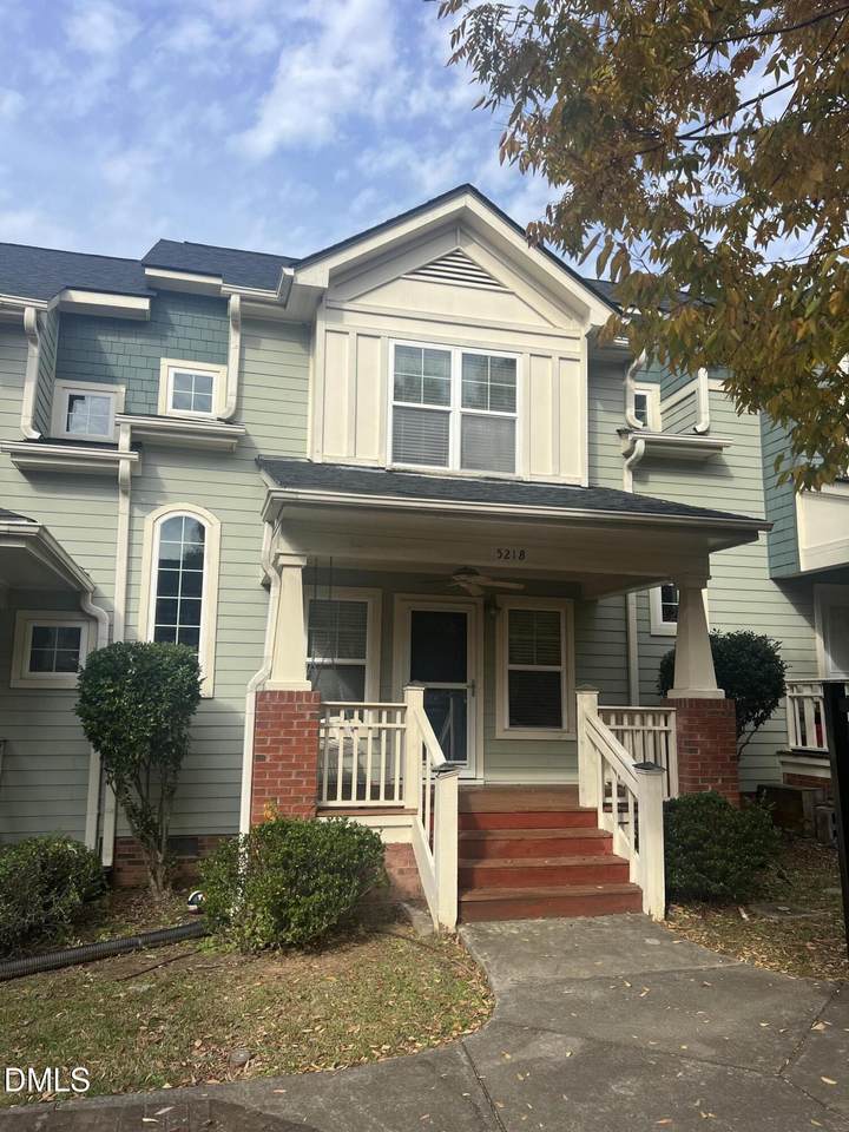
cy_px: 566
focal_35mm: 26
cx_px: 424
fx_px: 850
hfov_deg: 53.1
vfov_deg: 67.3
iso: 50
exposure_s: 1/3460
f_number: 1.5
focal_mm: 5.7
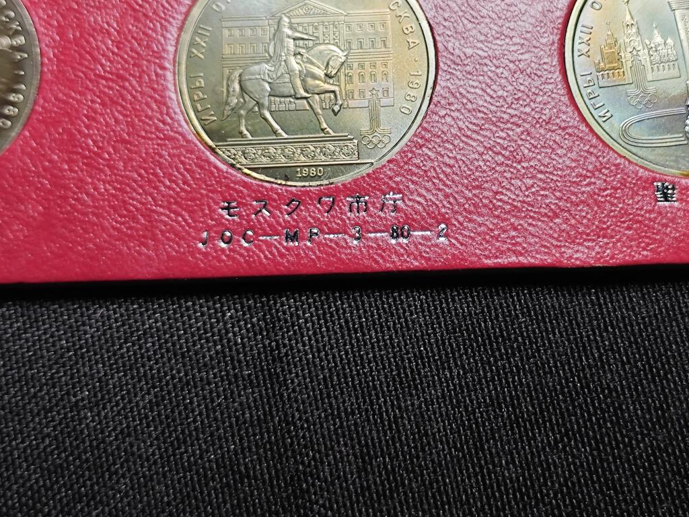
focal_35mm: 67
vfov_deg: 21.9
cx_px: 466
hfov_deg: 28.8
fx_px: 1334
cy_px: 193
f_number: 1.6
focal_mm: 5.84
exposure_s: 1/88.7
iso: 80
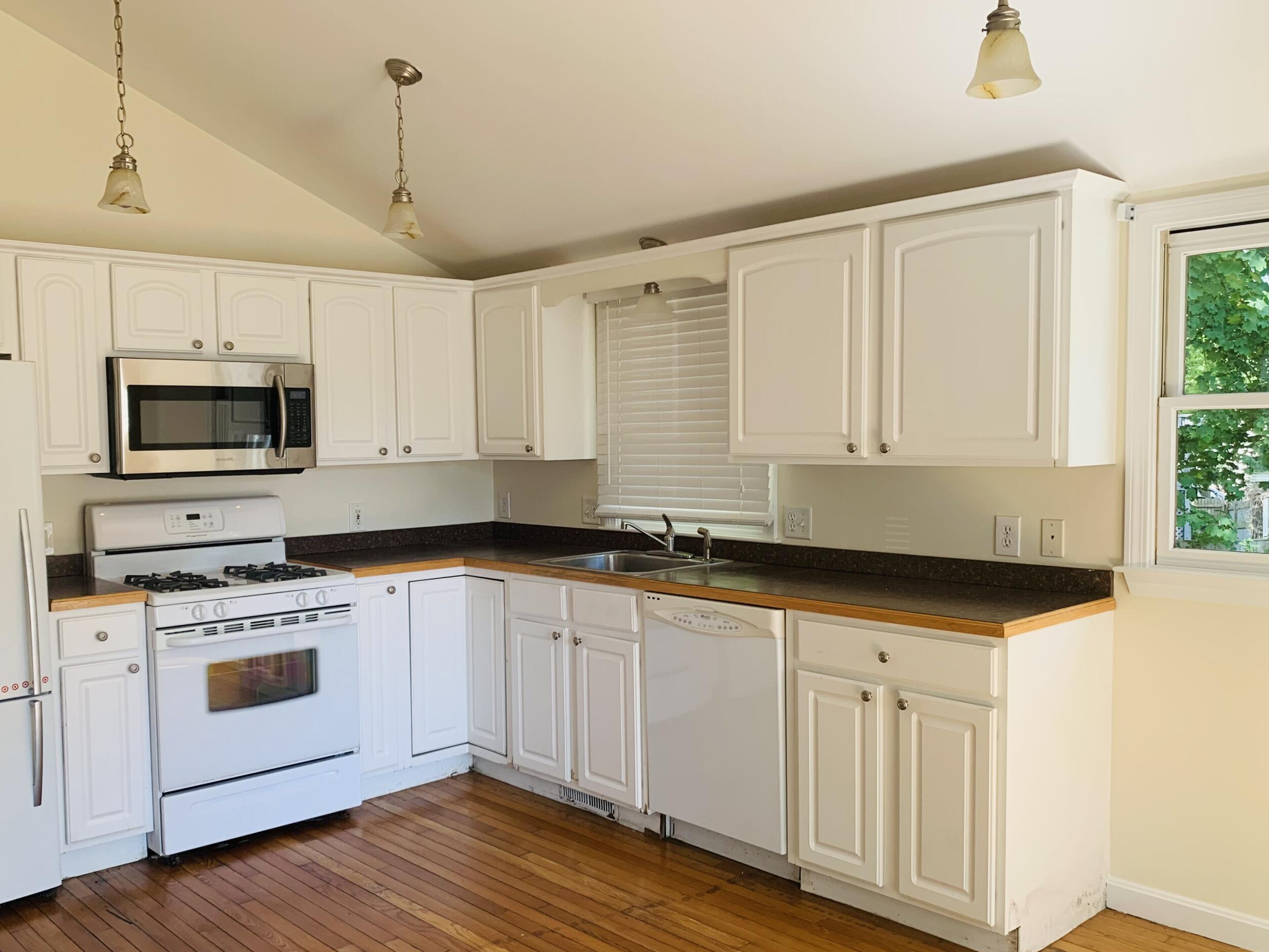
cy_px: 514
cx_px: 584
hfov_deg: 58.3
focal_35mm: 31
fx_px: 1136
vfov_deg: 45.4
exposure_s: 1/121
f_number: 1.8
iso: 50
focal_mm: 4.25
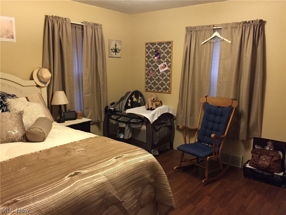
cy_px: 108
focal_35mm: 29
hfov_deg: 61.7
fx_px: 240
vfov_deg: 48.2
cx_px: 143
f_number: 2.2
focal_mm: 4.15
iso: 320
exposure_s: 1/15
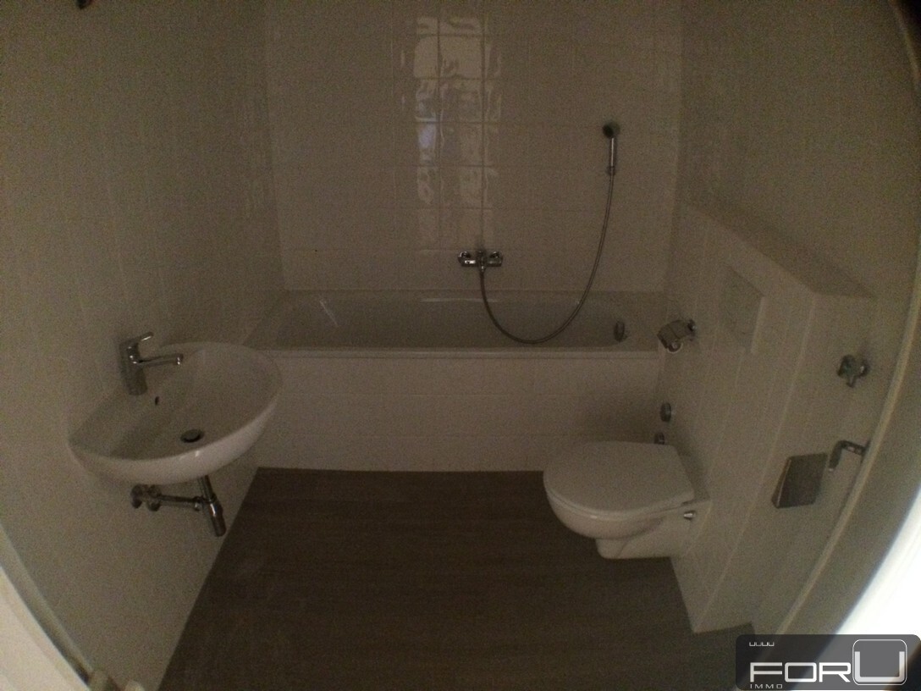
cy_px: 346
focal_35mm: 29
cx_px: 460
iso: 800
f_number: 2.2
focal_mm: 4.15
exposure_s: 1/17
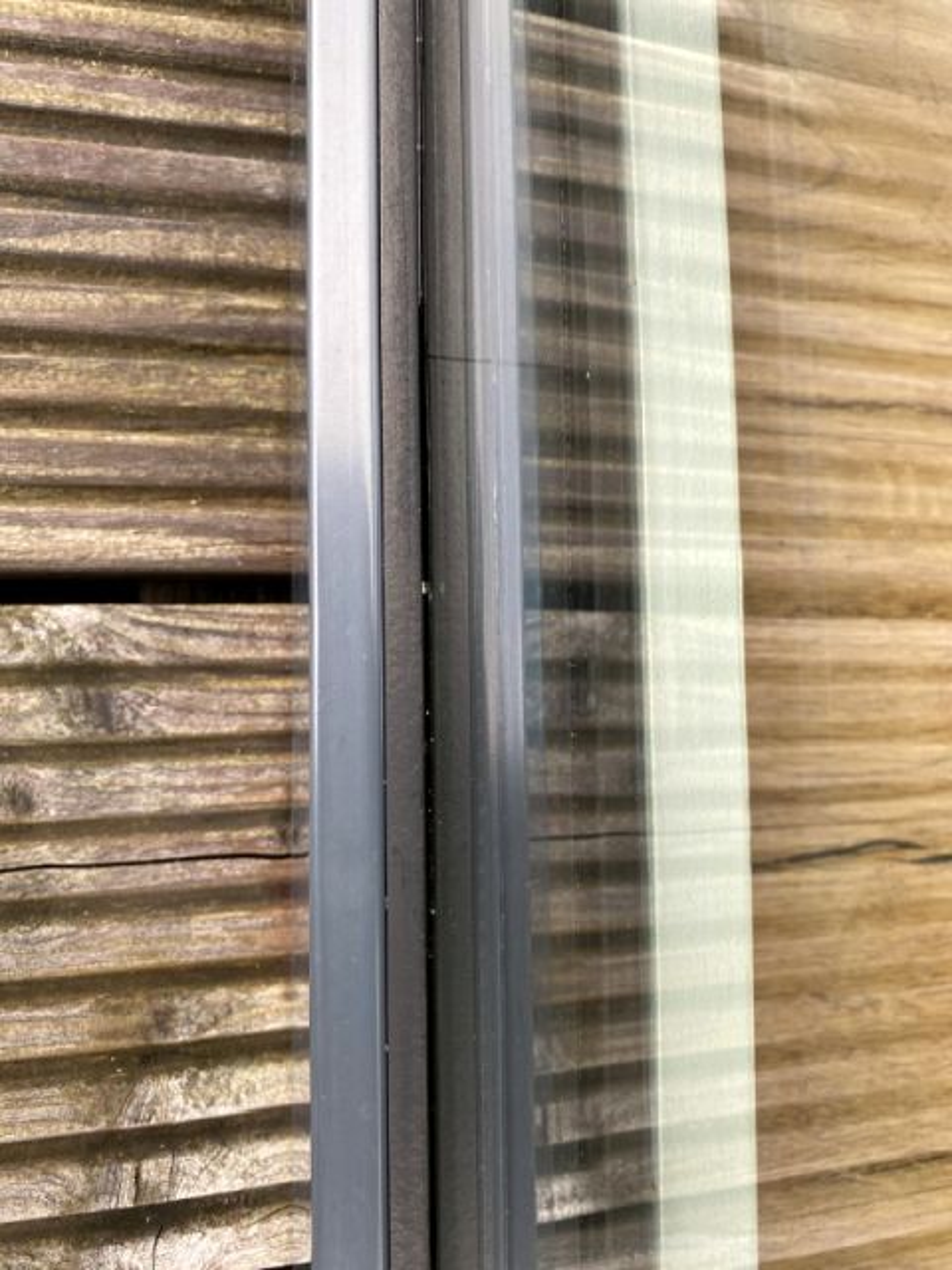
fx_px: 953
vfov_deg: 67.3
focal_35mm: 26
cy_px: 635
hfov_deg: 53.1
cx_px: 476
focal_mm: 4.25
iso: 80
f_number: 1.8
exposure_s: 1/121
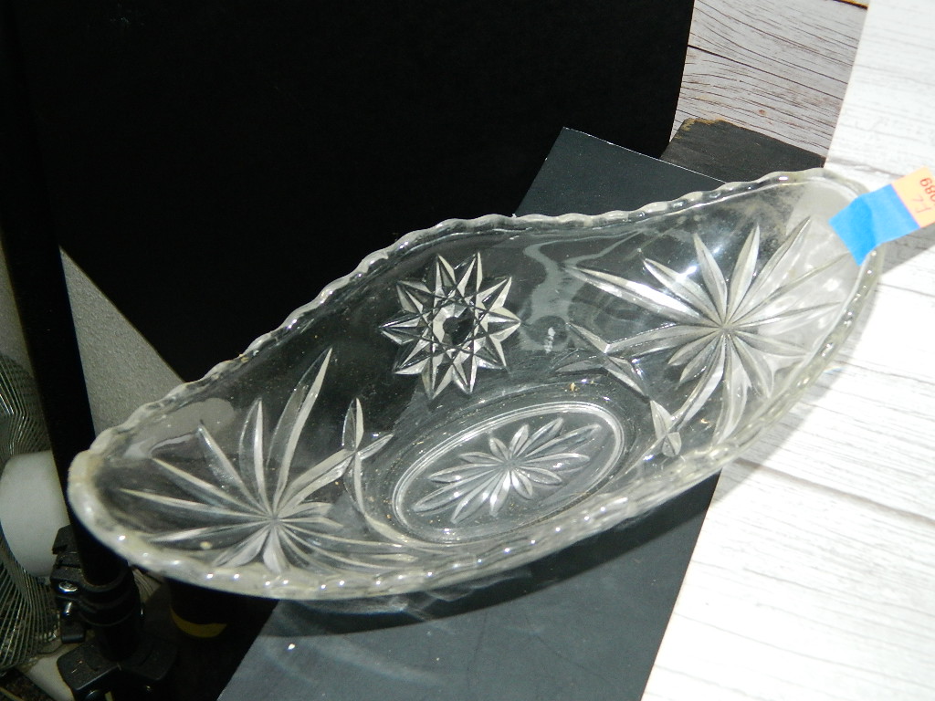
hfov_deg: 45.8
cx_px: 468
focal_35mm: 41
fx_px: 1107
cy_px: 350
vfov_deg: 35.1
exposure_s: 1/40
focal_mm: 7.3
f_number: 9.8
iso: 200
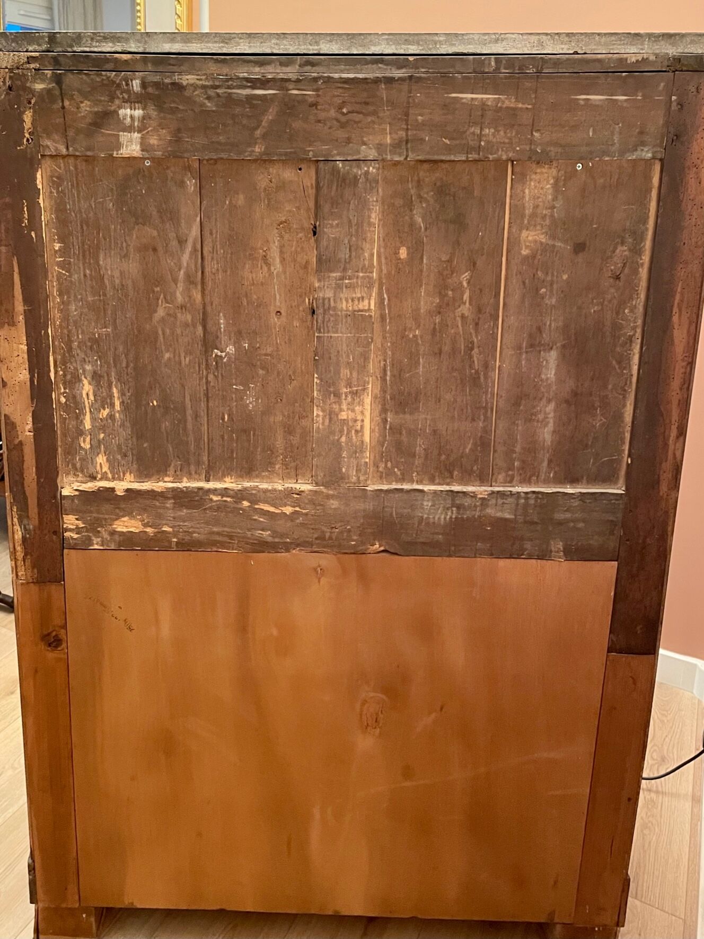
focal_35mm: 26
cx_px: 352
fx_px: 705
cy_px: 470
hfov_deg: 53.0
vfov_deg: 67.3
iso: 500
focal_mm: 4.2
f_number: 1.6
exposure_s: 1/50
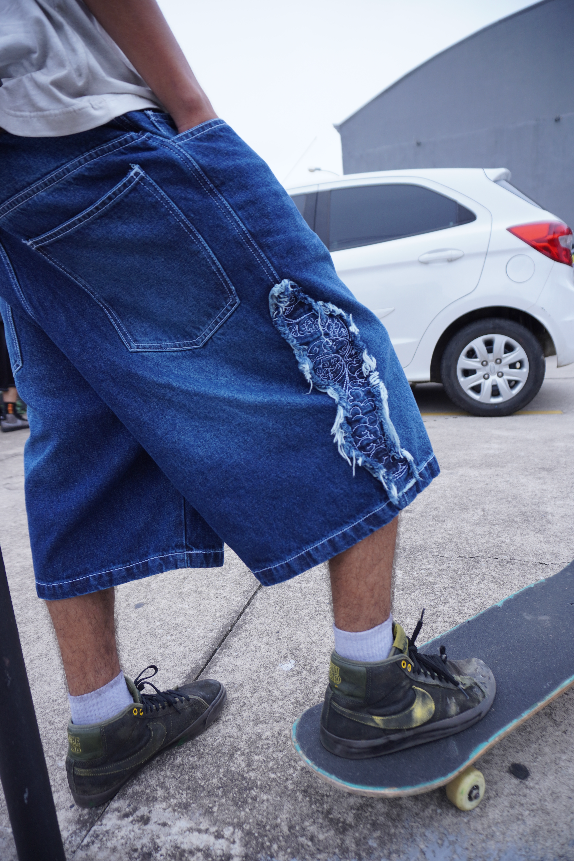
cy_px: 430
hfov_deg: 53.1
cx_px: 287
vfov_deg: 73.7
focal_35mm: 24
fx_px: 574
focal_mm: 16
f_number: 4
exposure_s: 1/160
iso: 100
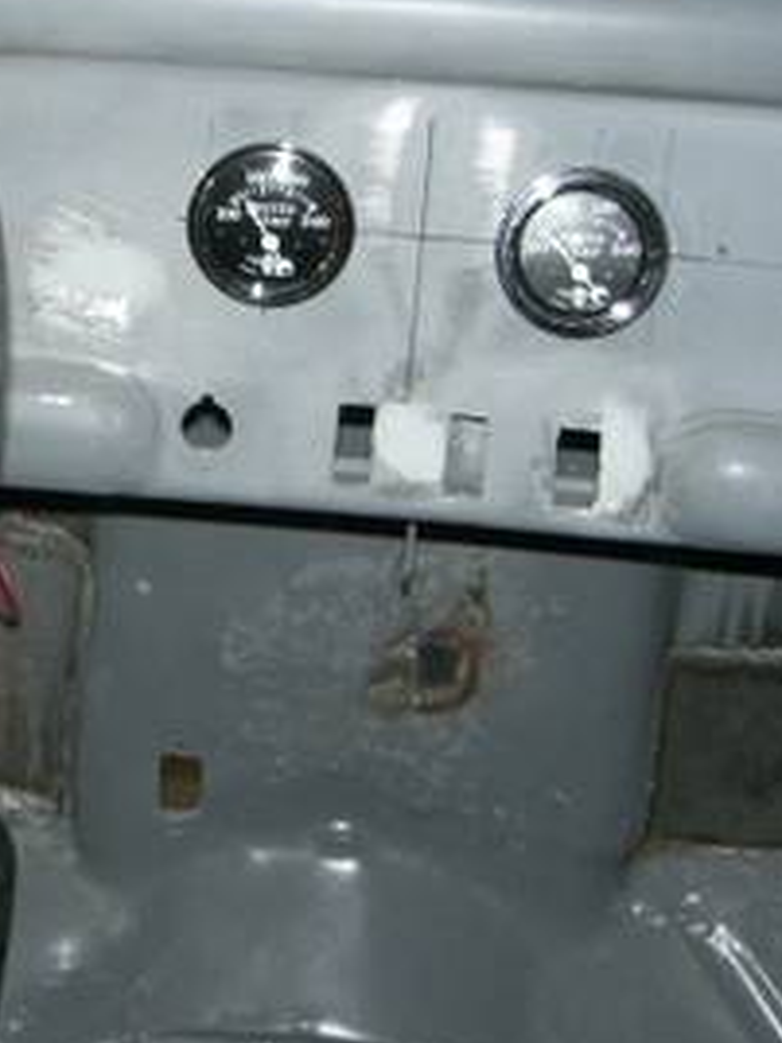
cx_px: -82
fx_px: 2560
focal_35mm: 85
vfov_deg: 23.0
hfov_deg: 16.8
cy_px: 444
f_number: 2.8
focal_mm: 7.9
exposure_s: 1/60
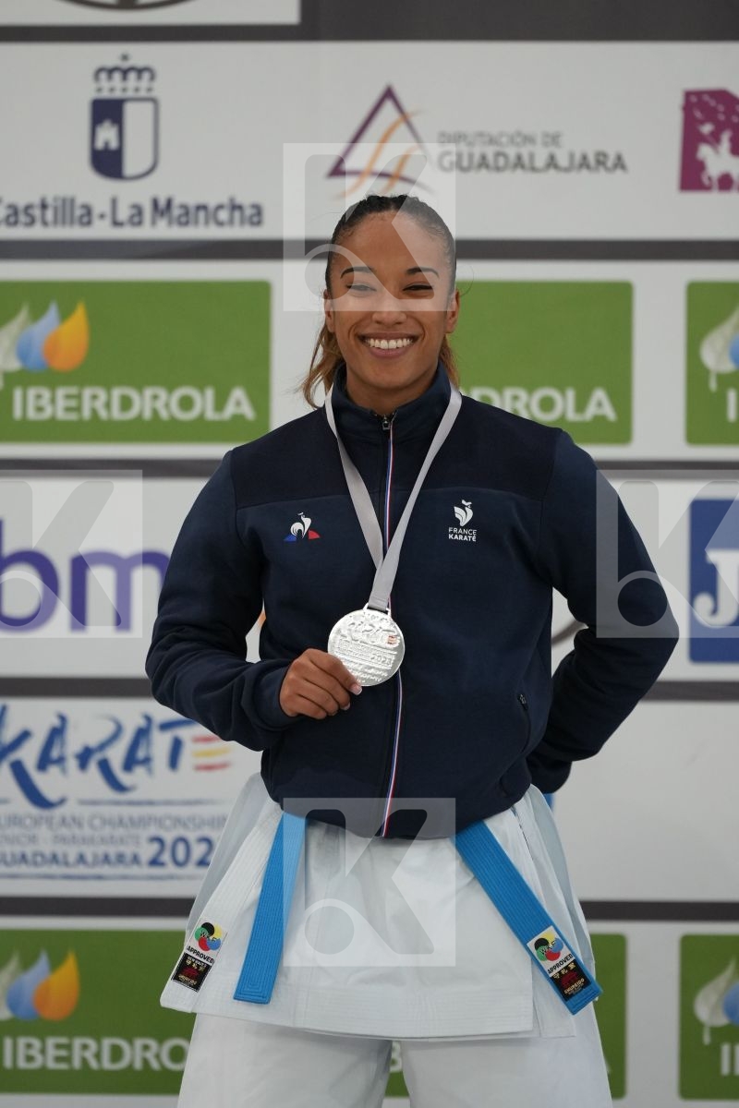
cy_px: 554
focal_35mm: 300
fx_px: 9237
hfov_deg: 4.6
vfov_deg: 6.9
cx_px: 370
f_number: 2.8
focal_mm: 200
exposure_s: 1/500
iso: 1600
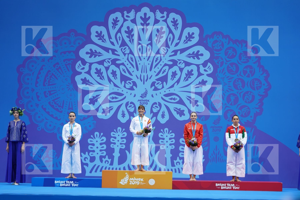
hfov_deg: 20.2
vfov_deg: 13.6
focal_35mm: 101
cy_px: 100
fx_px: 842
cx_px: 150
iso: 320
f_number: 2.8
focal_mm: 101
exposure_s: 1/250
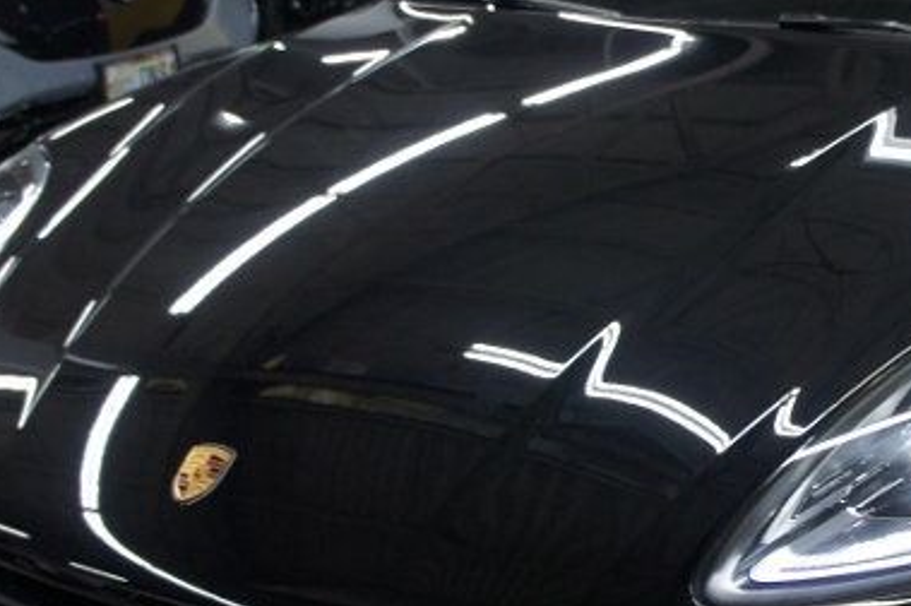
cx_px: 793
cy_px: 333
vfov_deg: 18.6
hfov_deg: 26.9
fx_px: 1846
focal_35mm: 73
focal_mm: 18
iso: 640
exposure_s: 1/80
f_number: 3.5
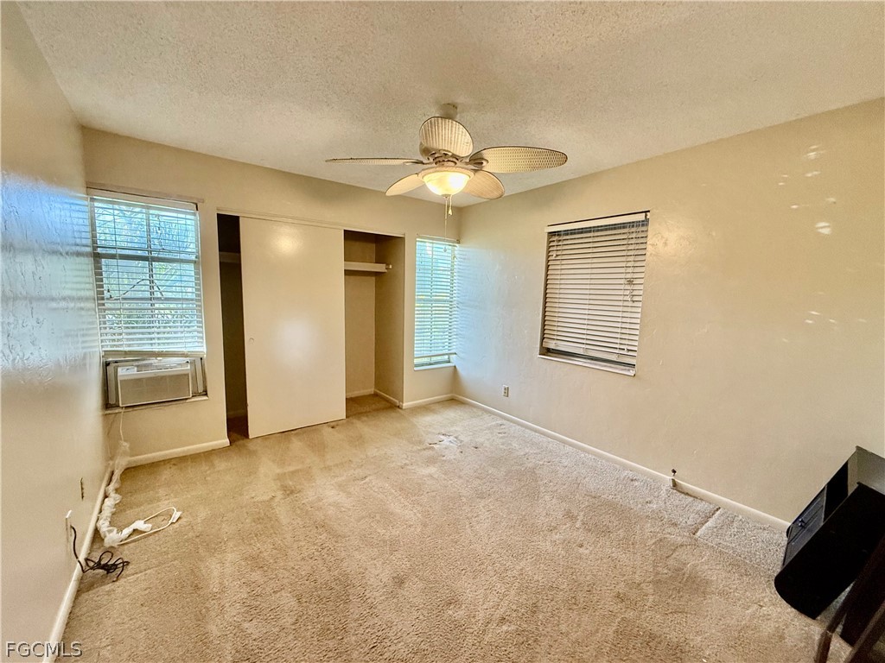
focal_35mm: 14
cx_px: 442
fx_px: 358
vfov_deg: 85.7
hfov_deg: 102.1
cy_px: 332
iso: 250
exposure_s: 1/120
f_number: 2.2
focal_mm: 2.22
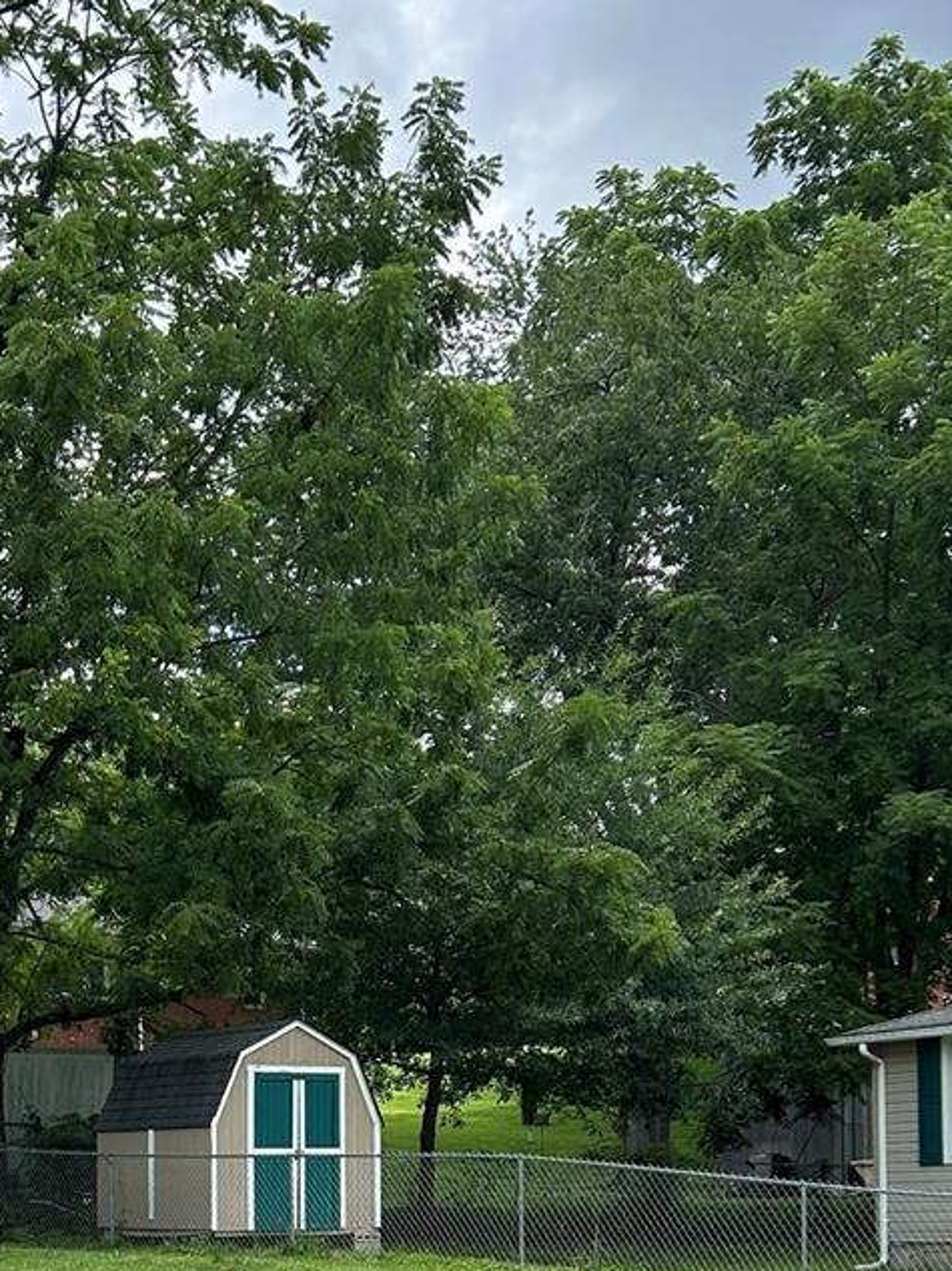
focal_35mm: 63
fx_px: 2312
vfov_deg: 28.8
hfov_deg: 22.8
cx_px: 138
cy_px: 1263
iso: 50
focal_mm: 5.7
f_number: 1.5
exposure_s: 1/1575
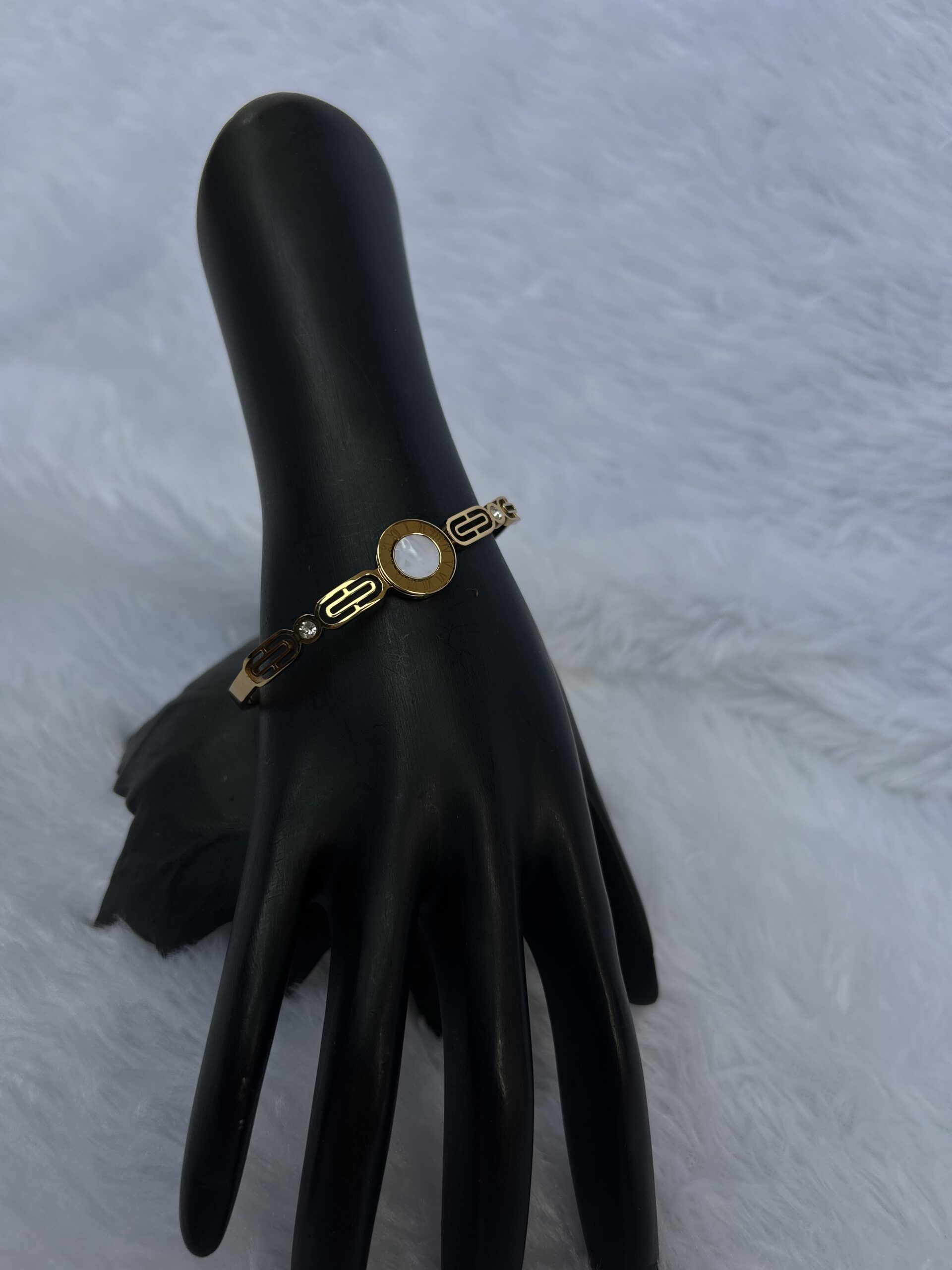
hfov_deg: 53.1
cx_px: 476
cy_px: 635
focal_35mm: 26
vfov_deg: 67.3
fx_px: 953
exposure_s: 1/351
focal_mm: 5.7
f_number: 1.5
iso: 50
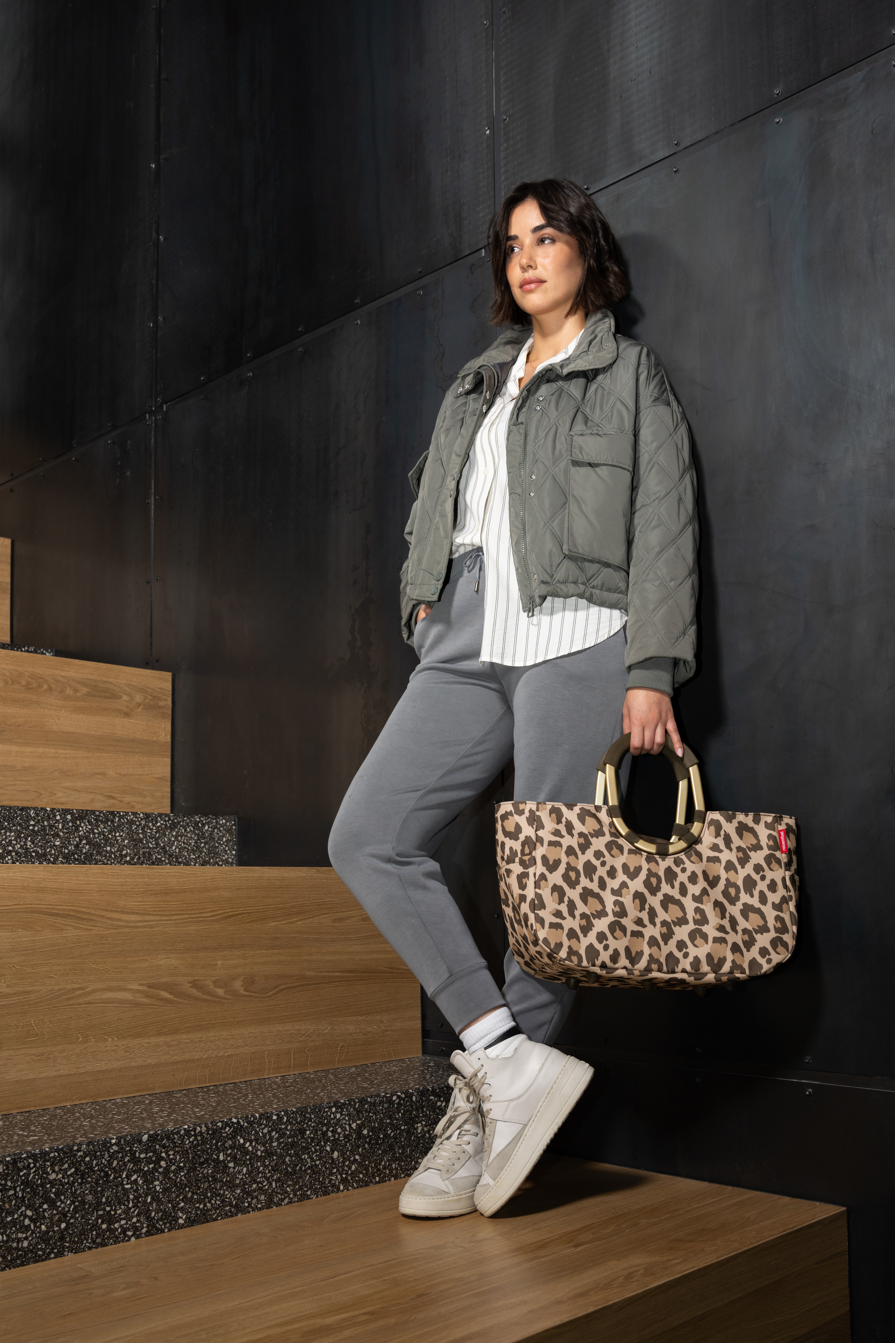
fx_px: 1156
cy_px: 683
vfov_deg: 60.3
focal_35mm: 31
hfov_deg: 42.3
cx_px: 458
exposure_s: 1/250
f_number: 5.6
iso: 400
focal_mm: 30
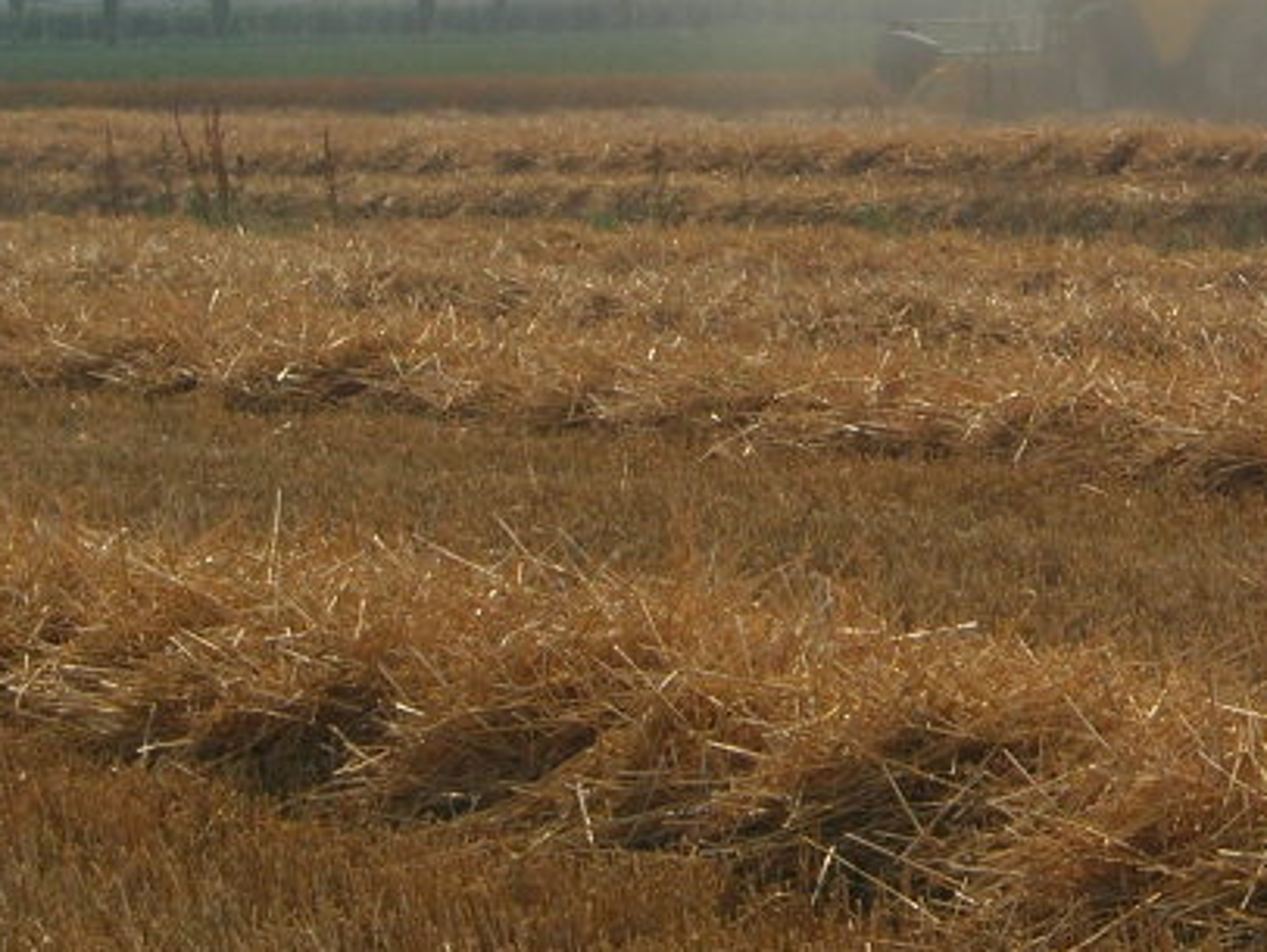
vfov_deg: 5.2
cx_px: 1261
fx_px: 10438
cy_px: -6
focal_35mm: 285
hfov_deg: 6.9
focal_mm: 23.4
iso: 64
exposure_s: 1/384
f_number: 8.2
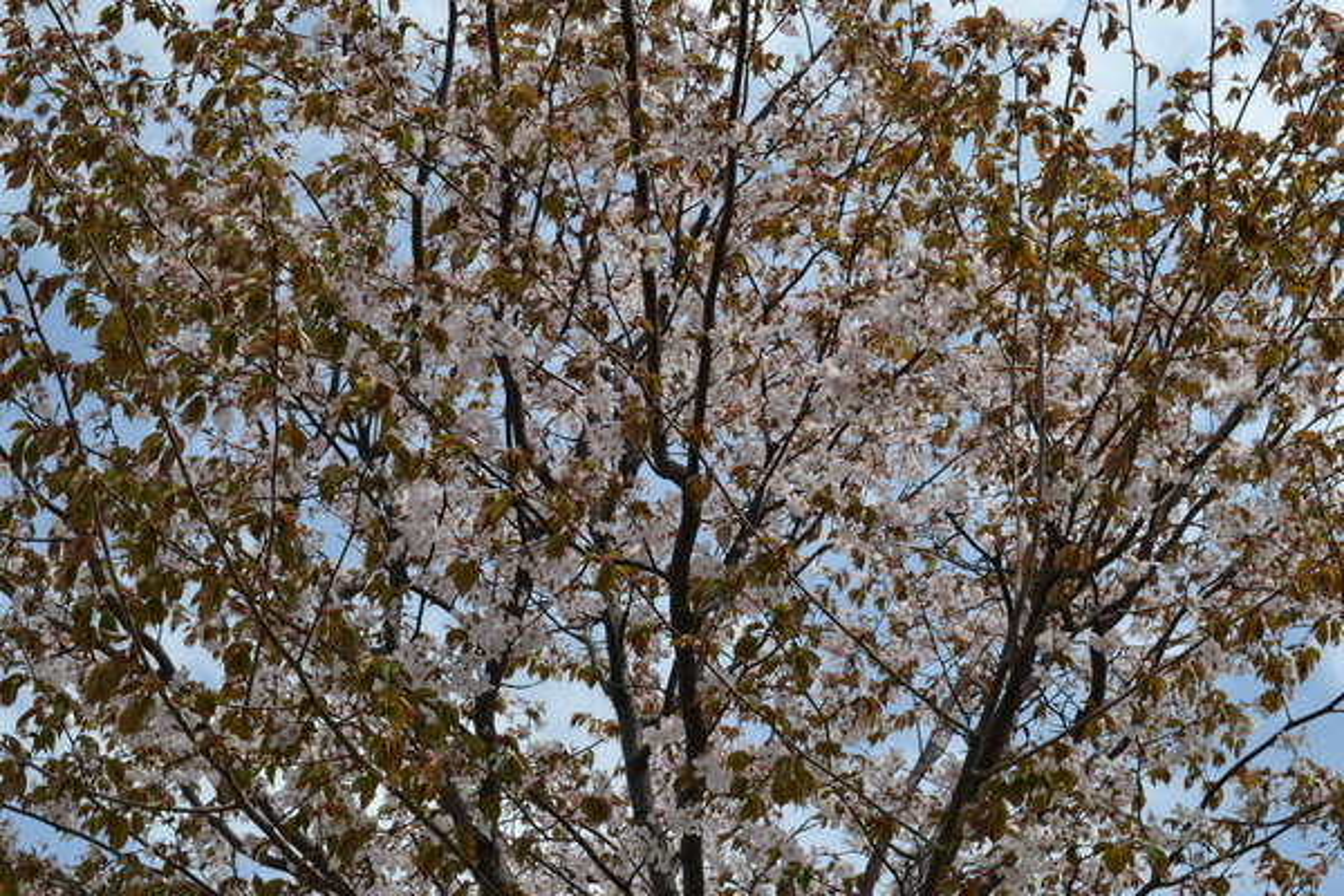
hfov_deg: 36.9
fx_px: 2016
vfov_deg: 25.1
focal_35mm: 54
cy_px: 448
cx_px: 672
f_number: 8
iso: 400
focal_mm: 36
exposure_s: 1/1250
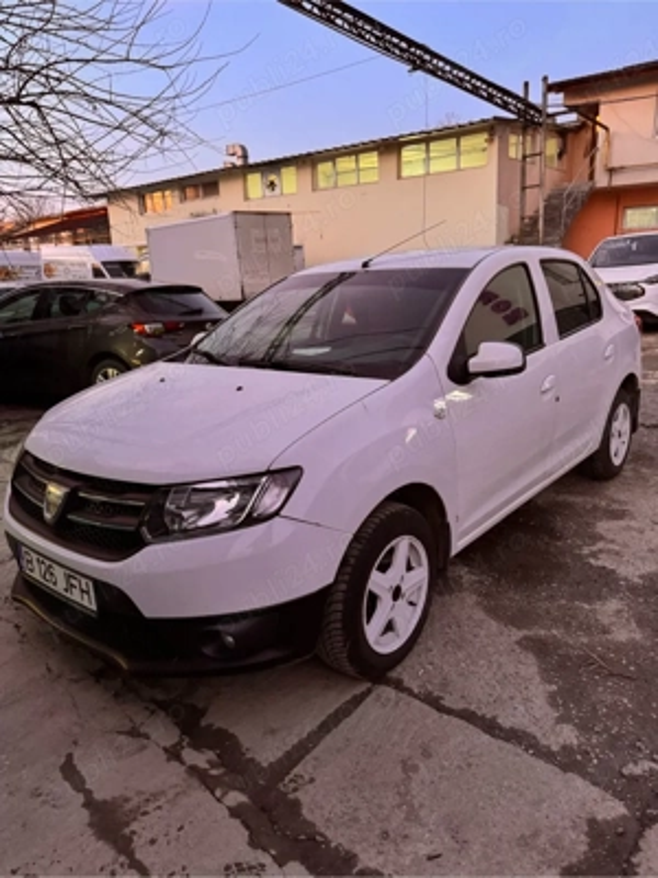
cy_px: 439
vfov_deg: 71.6
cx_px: 329
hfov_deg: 56.8
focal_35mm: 24
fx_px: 608
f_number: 1.78
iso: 500
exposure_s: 1/50
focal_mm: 6.76
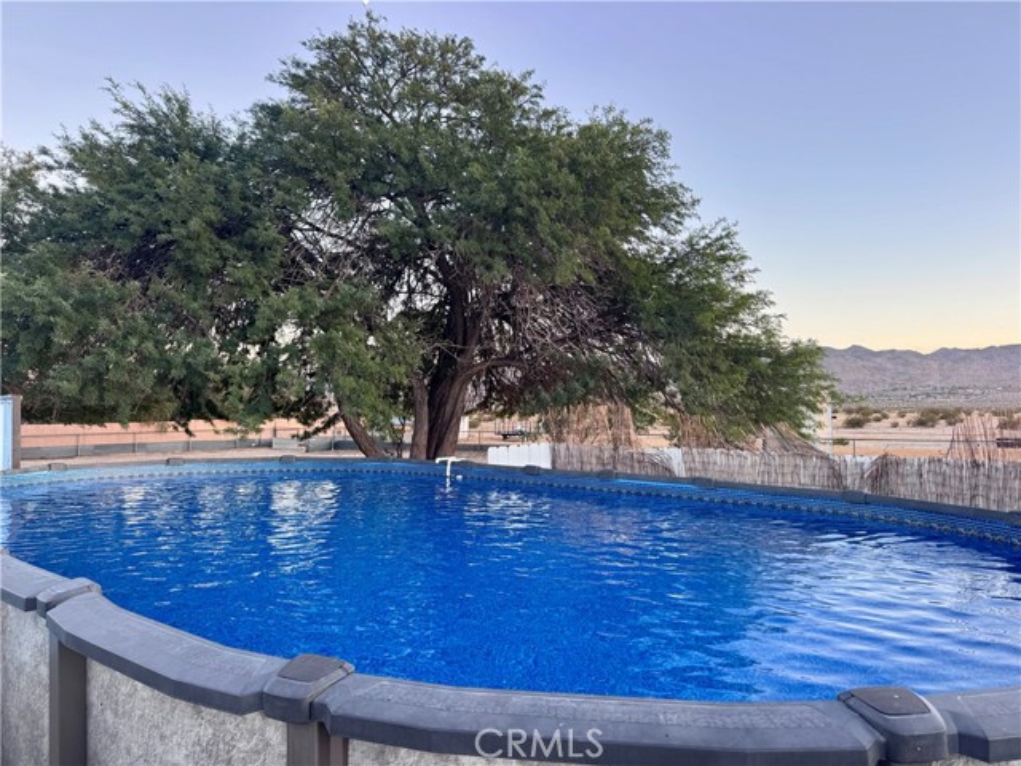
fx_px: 708
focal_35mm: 24
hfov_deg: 71.6
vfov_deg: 56.8
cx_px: 510
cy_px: 383
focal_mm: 6.76
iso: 80
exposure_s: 1/121
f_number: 1.78
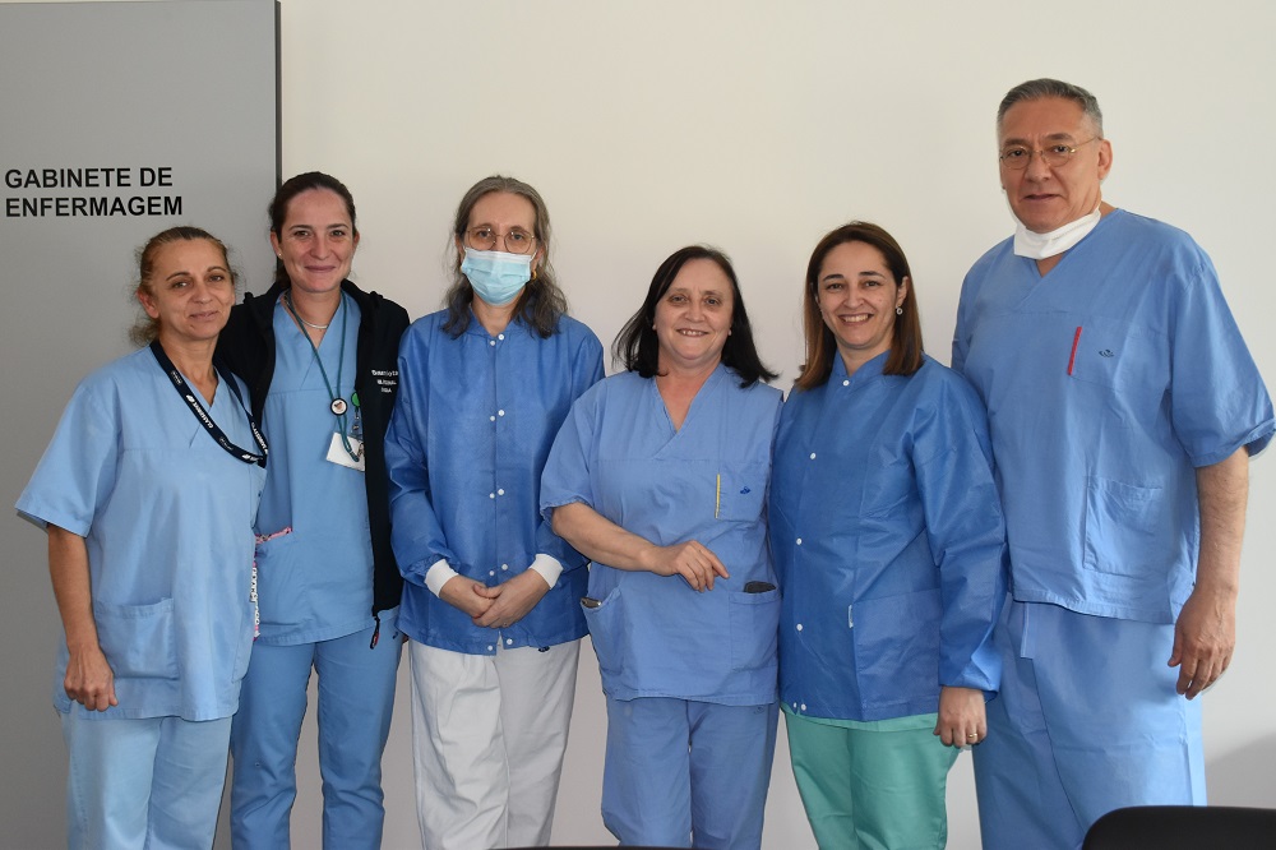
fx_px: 1382
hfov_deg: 49.6
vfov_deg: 34.2
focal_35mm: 39
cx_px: 638
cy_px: 425
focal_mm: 26
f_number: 4.5
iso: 800
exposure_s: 1/80
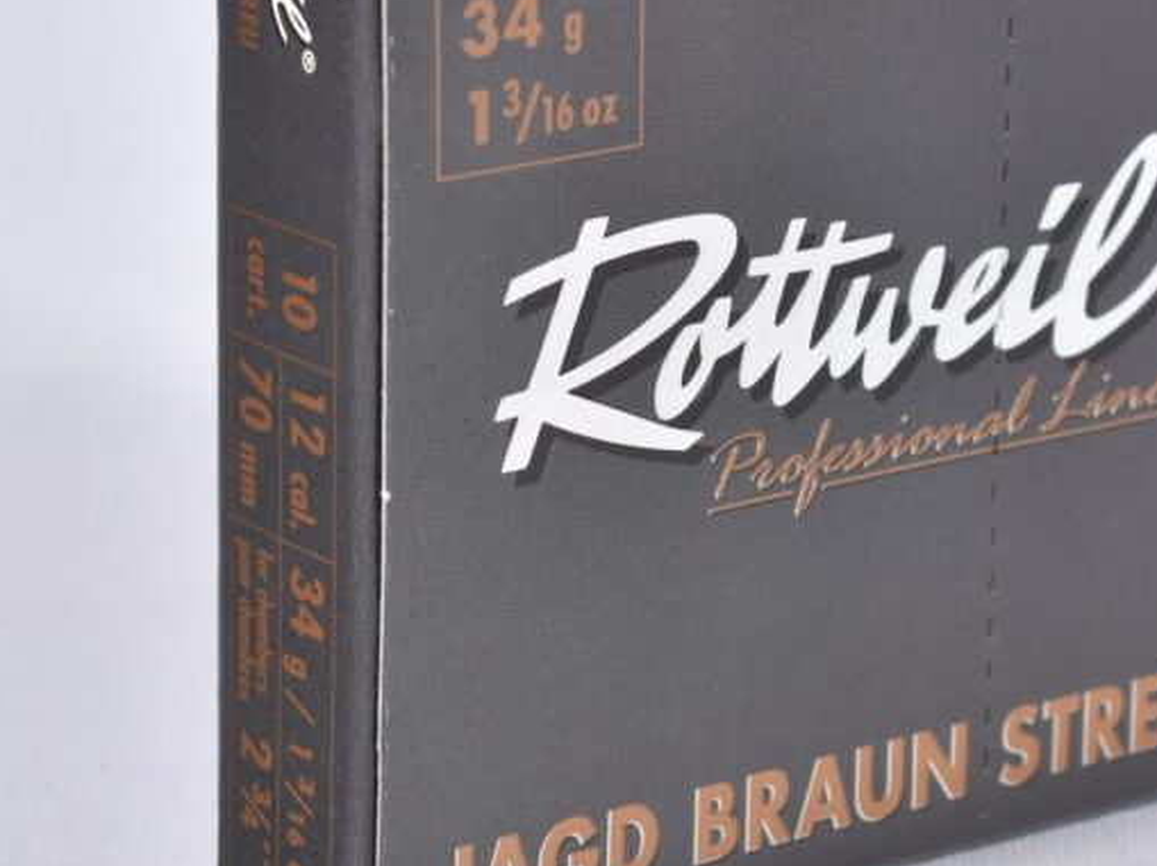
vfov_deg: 7.9
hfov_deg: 10.6
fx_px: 6250
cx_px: 882
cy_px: 273
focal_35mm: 187
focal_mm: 55
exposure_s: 1/40
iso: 640
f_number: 5.6
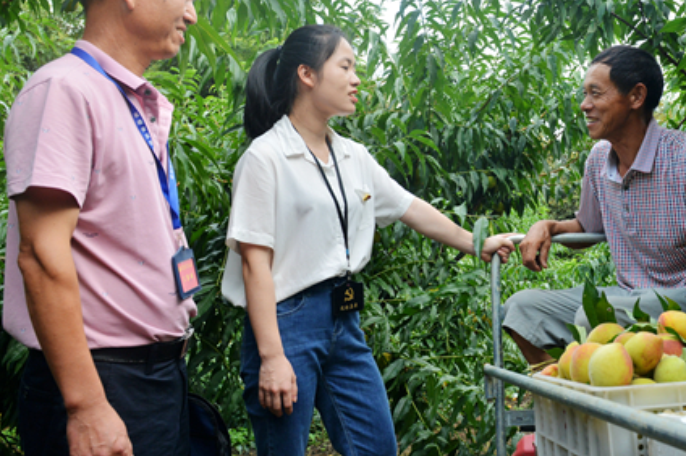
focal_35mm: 34
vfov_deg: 38.6
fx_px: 647
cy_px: 179
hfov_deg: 55.2
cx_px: 429
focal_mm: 24
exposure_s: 1/160
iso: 500
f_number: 6.3
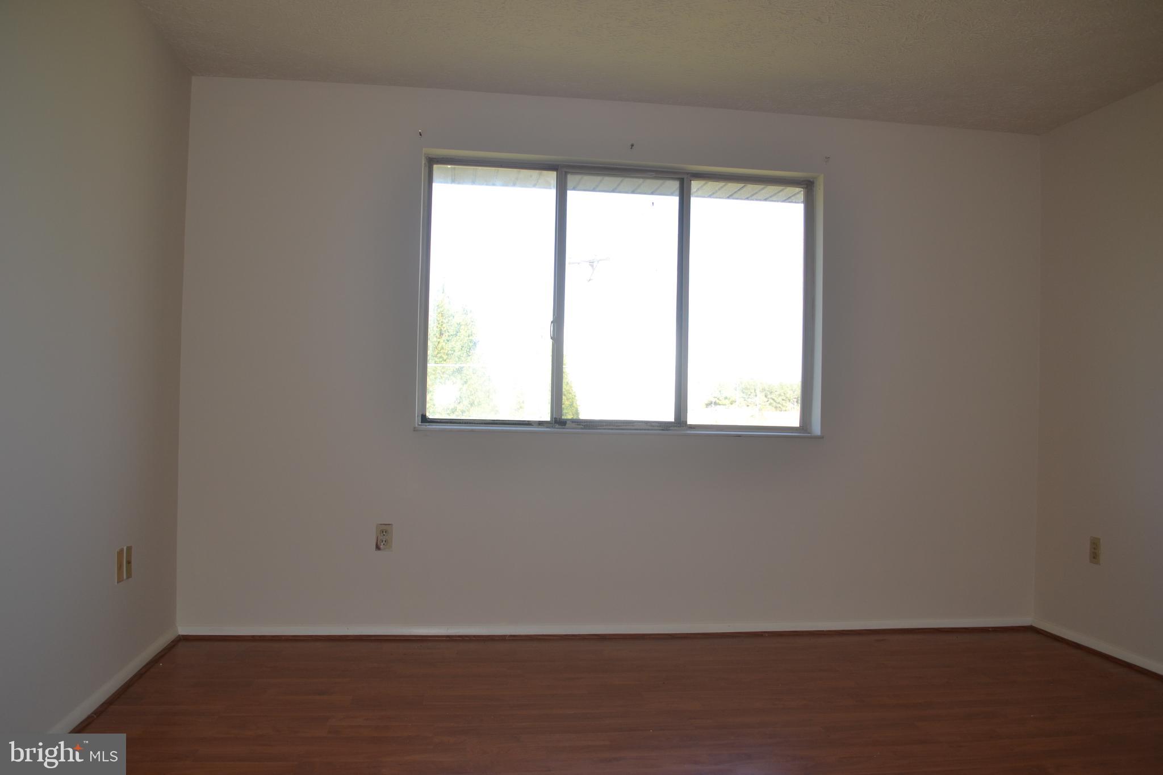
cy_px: 388
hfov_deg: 67.4
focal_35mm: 27
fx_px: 872
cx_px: 582
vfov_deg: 47.9
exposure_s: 1/125
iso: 140
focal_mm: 18
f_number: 4
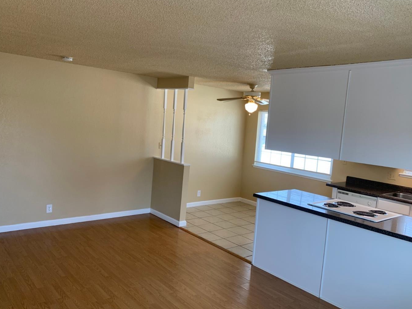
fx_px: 345
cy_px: 158
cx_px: 207
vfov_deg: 48.2
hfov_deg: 61.7
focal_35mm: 29
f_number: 1.8
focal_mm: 4.25
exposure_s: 1/120
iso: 100
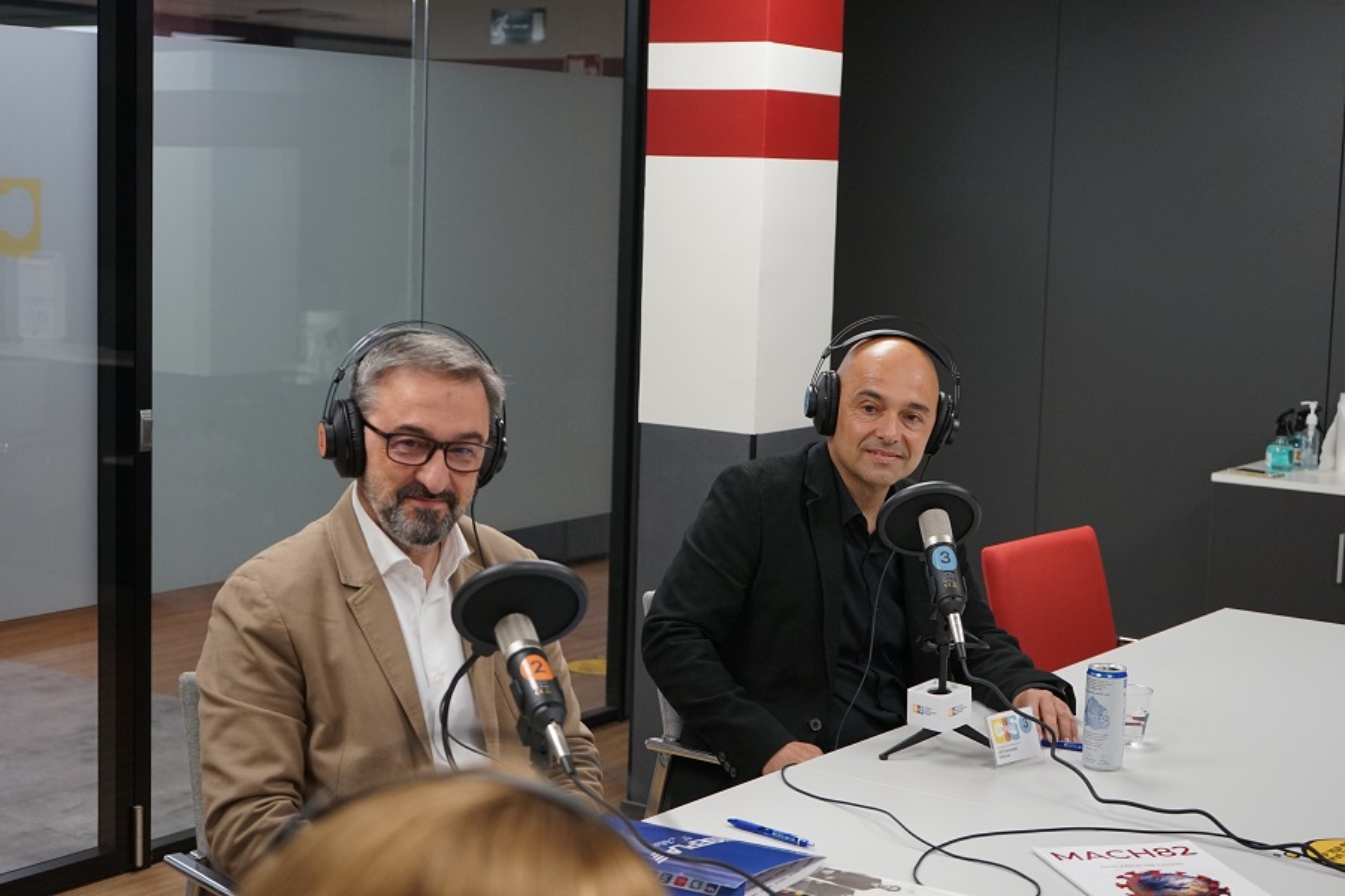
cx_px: 672
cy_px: 448
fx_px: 2092
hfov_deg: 35.6
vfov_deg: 24.2
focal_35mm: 56
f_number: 5
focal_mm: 56
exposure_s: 1/160
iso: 1250
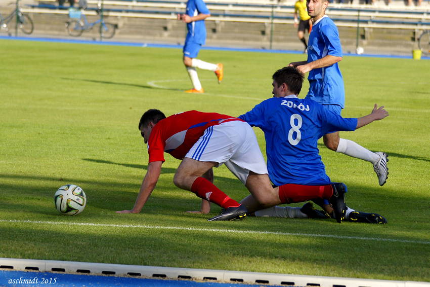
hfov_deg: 9.2
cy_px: 144
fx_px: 2686
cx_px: 215
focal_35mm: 225
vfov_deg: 6.1
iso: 250
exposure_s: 1/1250
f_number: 5
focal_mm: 150
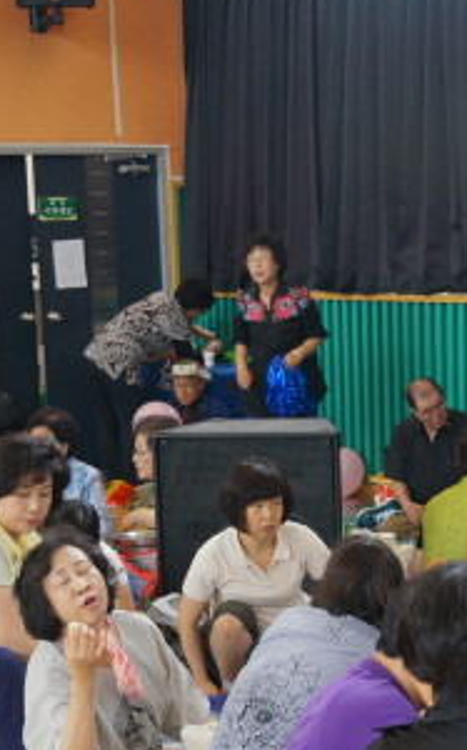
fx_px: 1795
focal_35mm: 88
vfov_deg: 23.4
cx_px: 382
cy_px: 528
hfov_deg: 14.7
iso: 640
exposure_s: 1/60
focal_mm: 25
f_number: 4
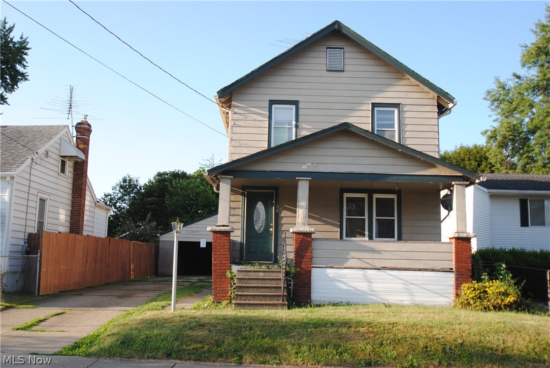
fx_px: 550
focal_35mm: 36
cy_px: 184
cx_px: 275
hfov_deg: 53.1
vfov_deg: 36.9
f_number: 4.5
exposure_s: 1/200
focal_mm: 24
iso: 100
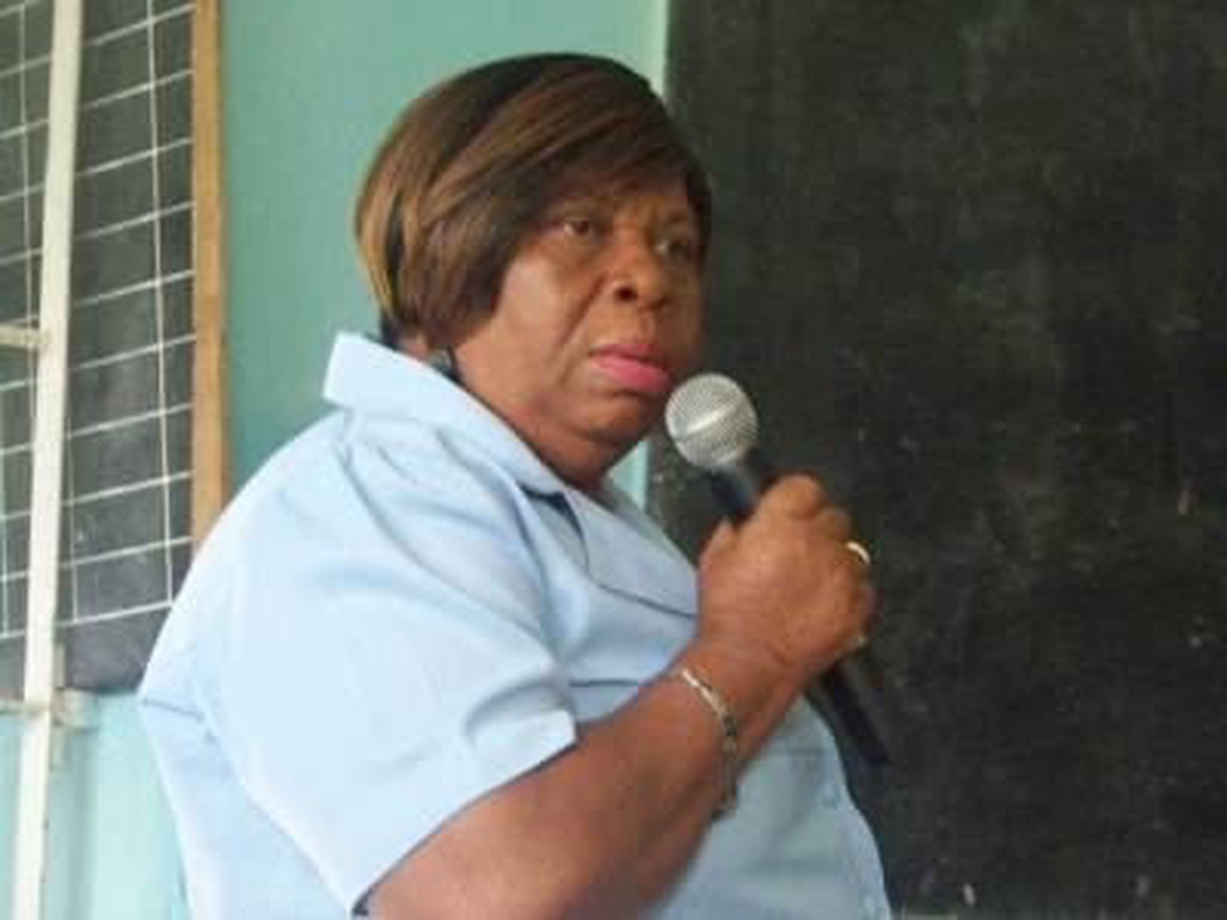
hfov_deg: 14.4
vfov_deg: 10.8
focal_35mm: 137
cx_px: 614
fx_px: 4856
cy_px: 460
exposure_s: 1/40
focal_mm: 22.2
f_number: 3.2
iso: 800
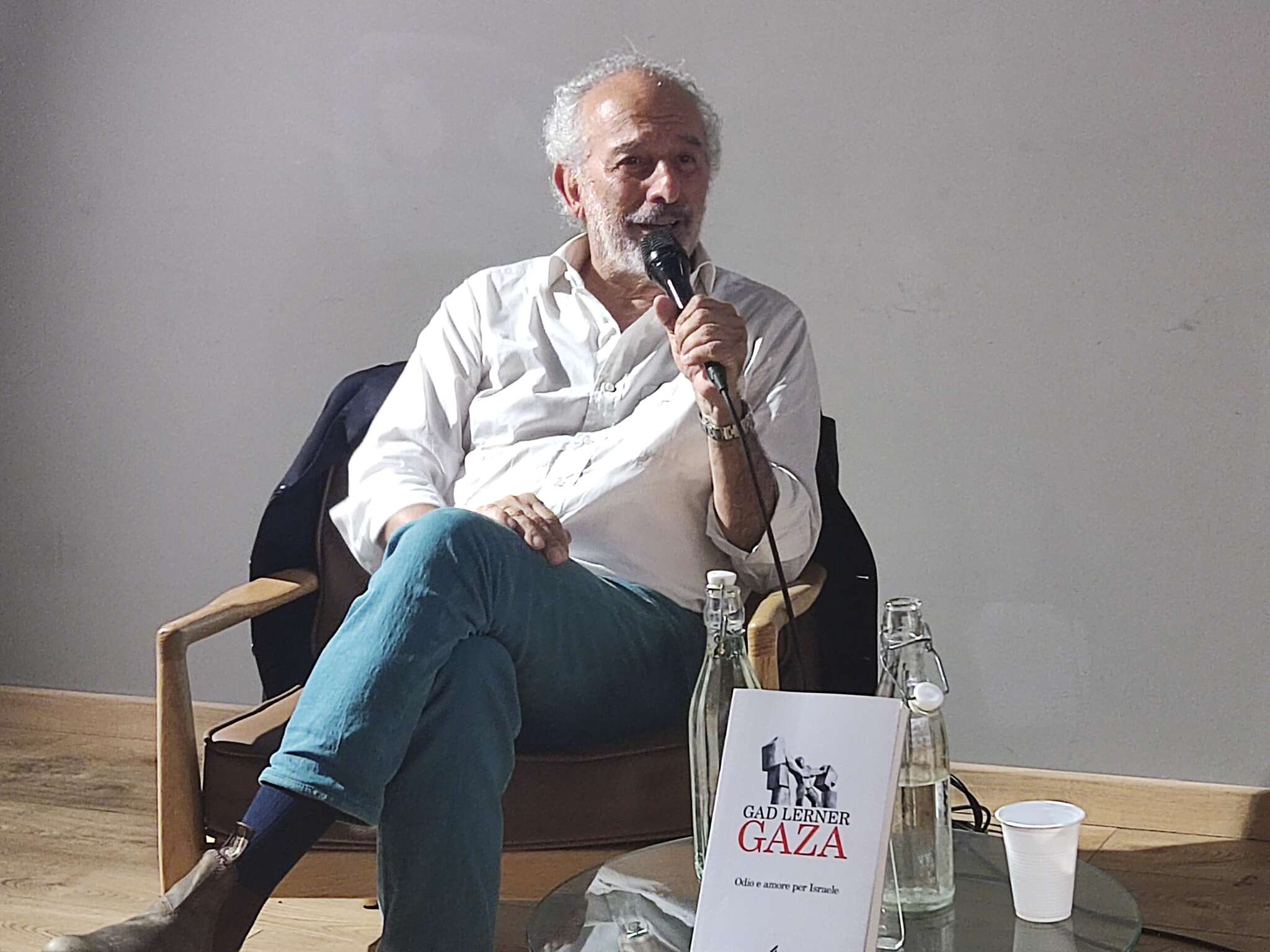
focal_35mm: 68
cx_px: 635
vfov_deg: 21.6
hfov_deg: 28.6
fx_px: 2495
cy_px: 476
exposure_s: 1/50
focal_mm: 4.71
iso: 440
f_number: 1.79
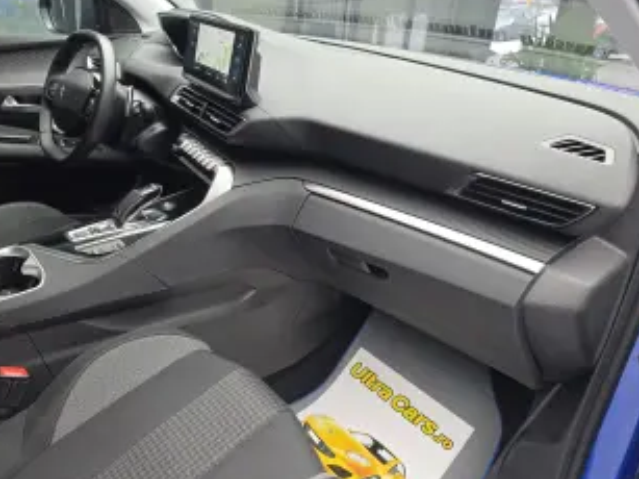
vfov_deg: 51.3
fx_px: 498
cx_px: 277
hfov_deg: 65.1
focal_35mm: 27
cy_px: 240
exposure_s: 1/100
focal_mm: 6.25
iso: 100
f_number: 1.7
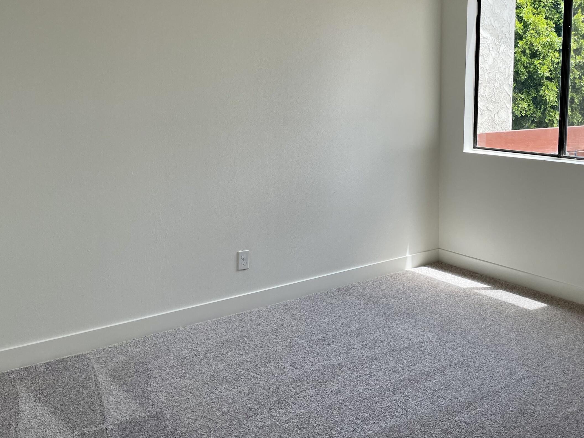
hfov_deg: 49.3
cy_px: 164
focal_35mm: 37
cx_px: 388
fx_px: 624
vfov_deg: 38.4
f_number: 1.6
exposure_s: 1/651
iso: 32
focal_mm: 4.2
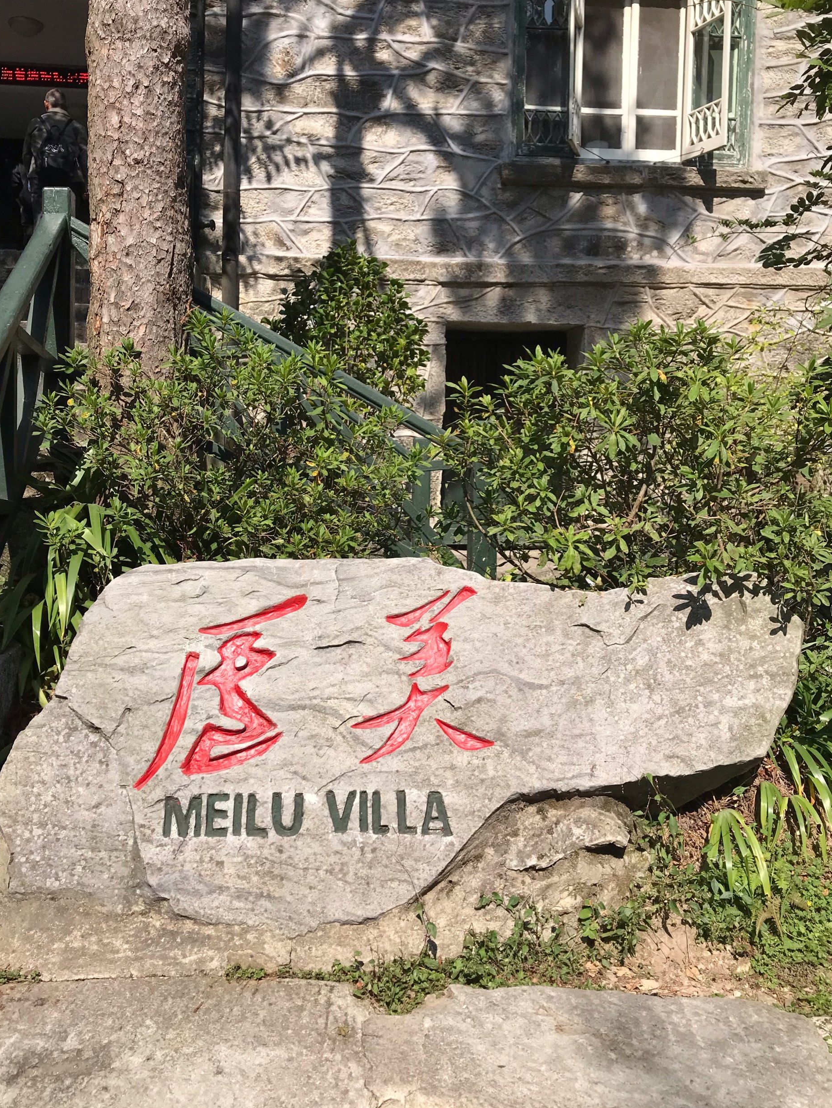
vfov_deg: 58.3
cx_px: 386
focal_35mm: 31
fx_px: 993
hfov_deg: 45.4
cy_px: 508
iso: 20
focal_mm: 3.99
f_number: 1.8
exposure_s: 1/2128
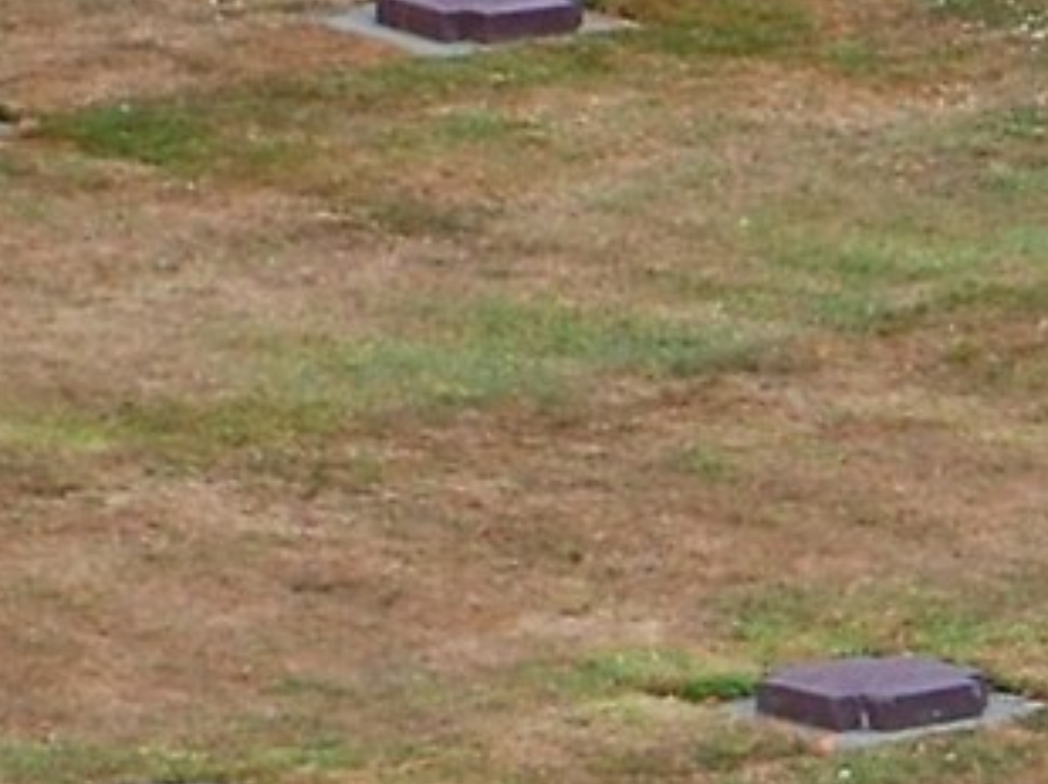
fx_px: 20995
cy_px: 1641
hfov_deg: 2.8
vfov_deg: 2.1
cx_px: 3654
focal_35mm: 694
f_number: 5.3
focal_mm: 62
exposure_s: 1/400
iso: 200
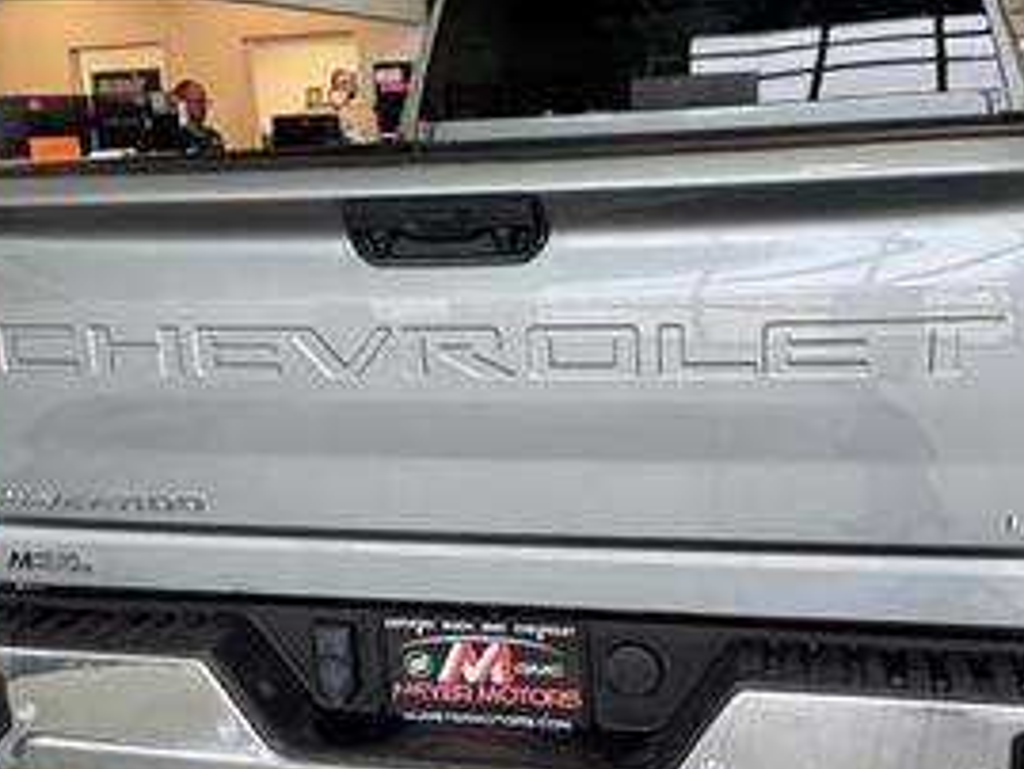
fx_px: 1332
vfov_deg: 32.2
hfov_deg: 42.0
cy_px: 438
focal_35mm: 45
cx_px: 537
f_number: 1.78
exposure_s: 1/120
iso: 160
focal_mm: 6.76
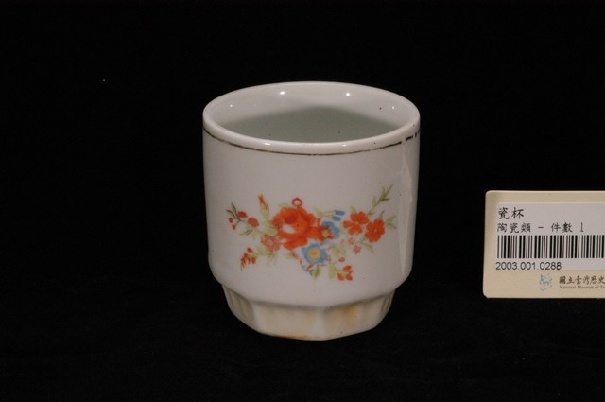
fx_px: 1511
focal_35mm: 90
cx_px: 302
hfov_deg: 22.6
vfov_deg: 15.1
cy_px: 201
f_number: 36
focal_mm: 60
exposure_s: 1/125
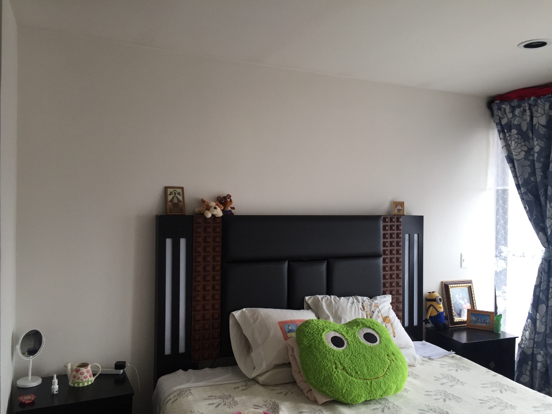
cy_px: 207
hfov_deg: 61.7
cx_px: 276
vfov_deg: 48.2
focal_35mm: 29
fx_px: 462
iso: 50
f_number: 2.2
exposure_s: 1/120
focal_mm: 4.15
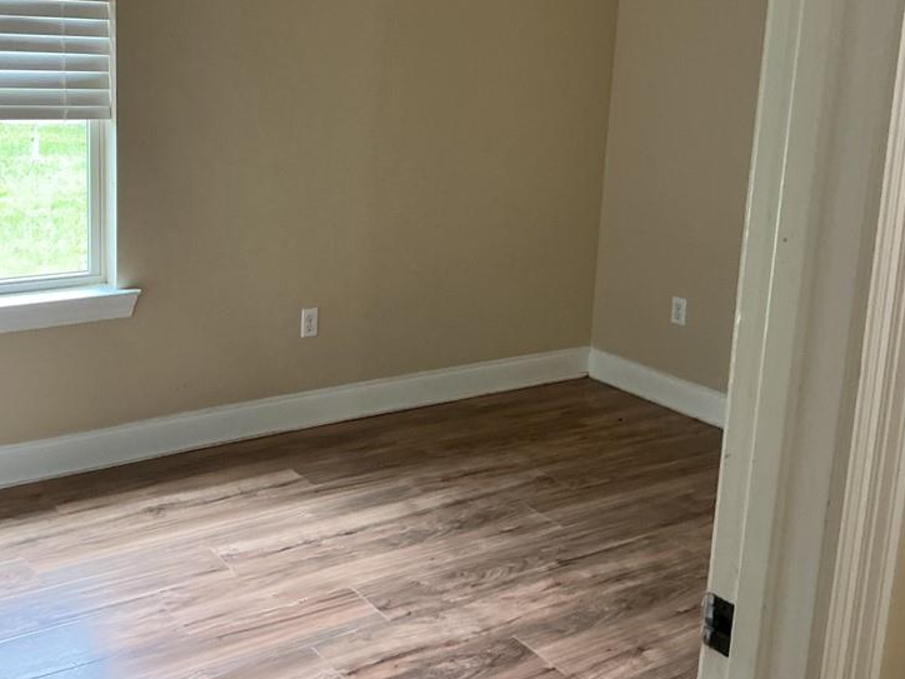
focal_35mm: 41
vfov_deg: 34.8
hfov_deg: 45.2
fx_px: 1072
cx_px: 319
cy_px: 218
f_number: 1.8
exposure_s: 1/60
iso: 100
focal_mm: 3
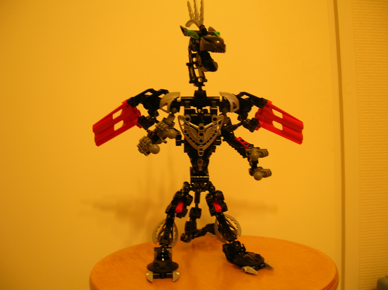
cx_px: 194
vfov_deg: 41.7
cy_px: 145
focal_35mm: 34
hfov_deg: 54.0
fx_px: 381
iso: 68
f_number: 2.9
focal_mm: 5.7
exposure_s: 1/4.2
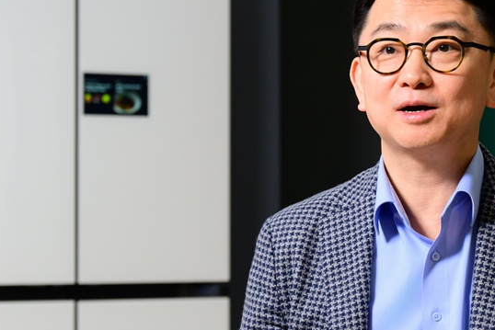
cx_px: 351
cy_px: 150
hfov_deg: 13.1
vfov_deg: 8.8
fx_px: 2145
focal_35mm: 156
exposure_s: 1/125
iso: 800
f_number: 6.7
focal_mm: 84
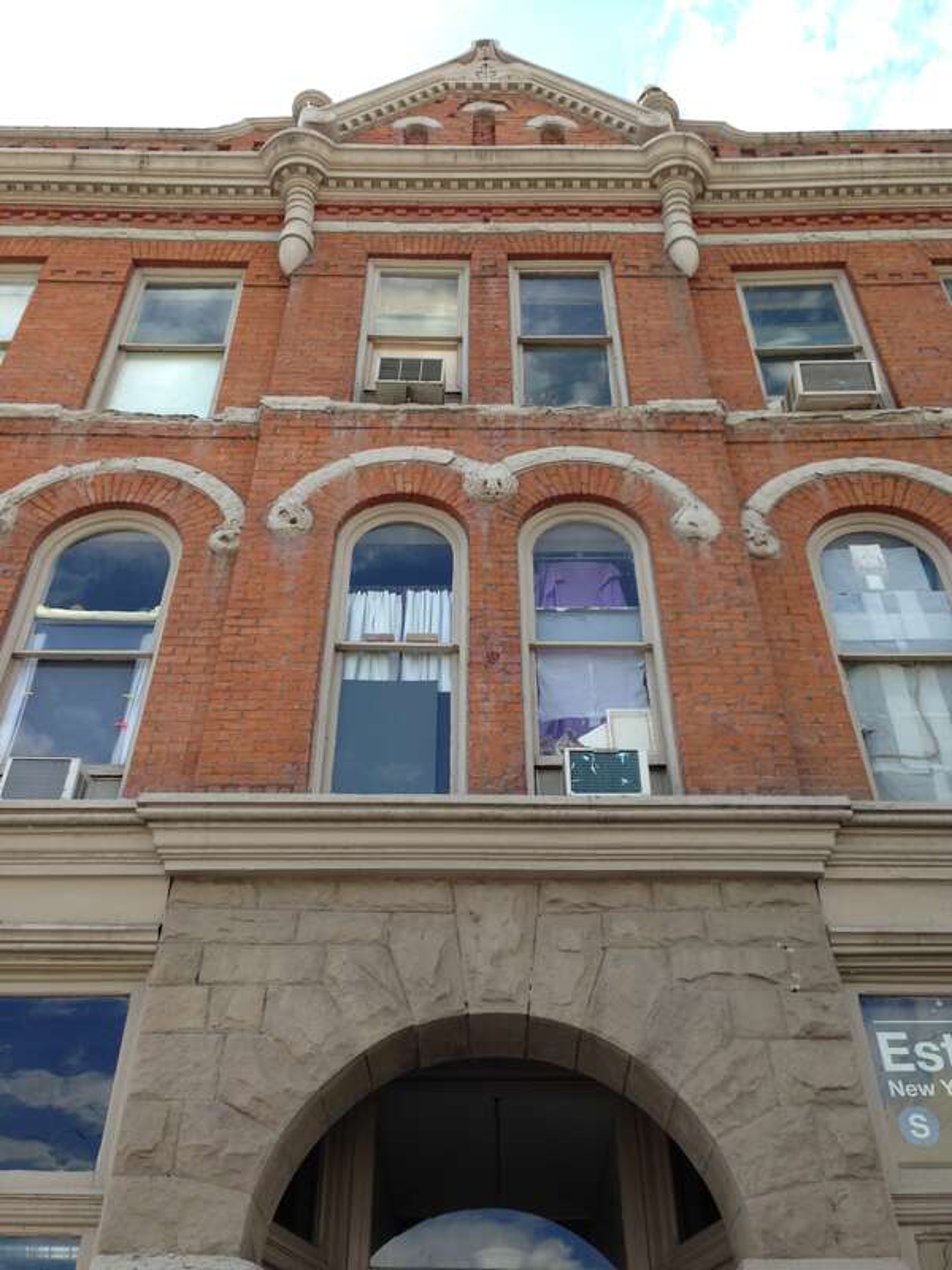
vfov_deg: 55.4
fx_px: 1210
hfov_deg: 42.9
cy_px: 635
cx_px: 476
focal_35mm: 33
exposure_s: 1/452
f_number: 2.4
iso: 50
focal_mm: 4.13
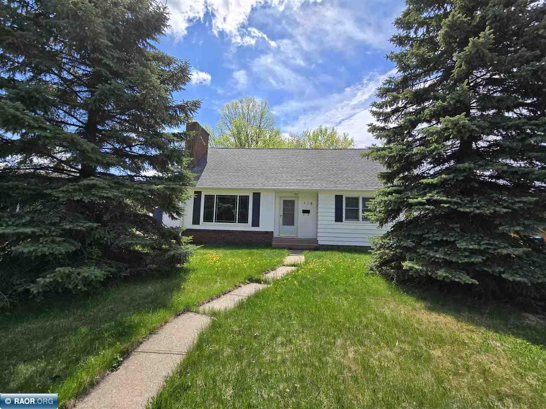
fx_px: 205
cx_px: 273
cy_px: 204
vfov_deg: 89.9
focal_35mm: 13
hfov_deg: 106.2
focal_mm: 2.2
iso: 50
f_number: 2.2
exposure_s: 1/2558
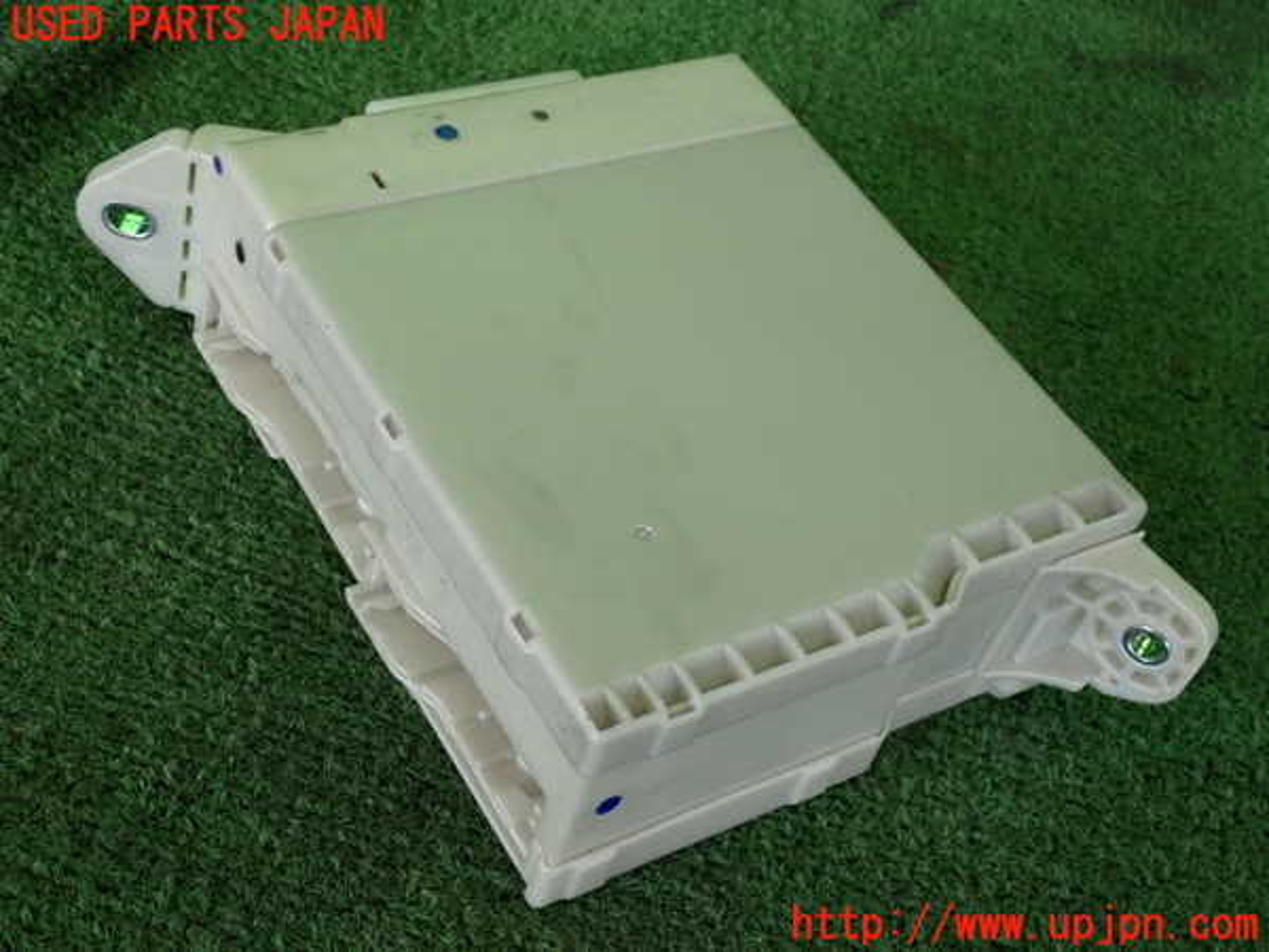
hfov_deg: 38.2
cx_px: 634
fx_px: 1833
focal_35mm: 50
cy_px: 476
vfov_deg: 29.1
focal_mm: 9.01
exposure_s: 1/125
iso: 200
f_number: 3.2
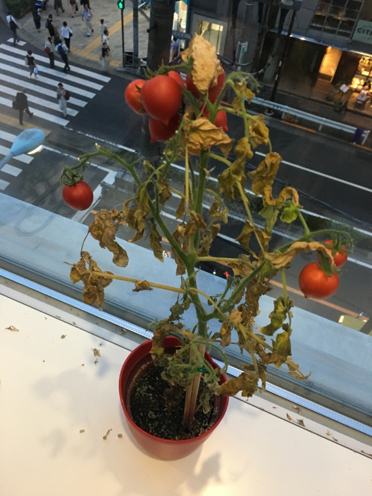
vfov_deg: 61.7
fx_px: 416
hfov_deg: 48.2
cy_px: 248
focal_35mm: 29
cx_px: 186
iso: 160
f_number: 2.2
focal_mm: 4.15
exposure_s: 1/30
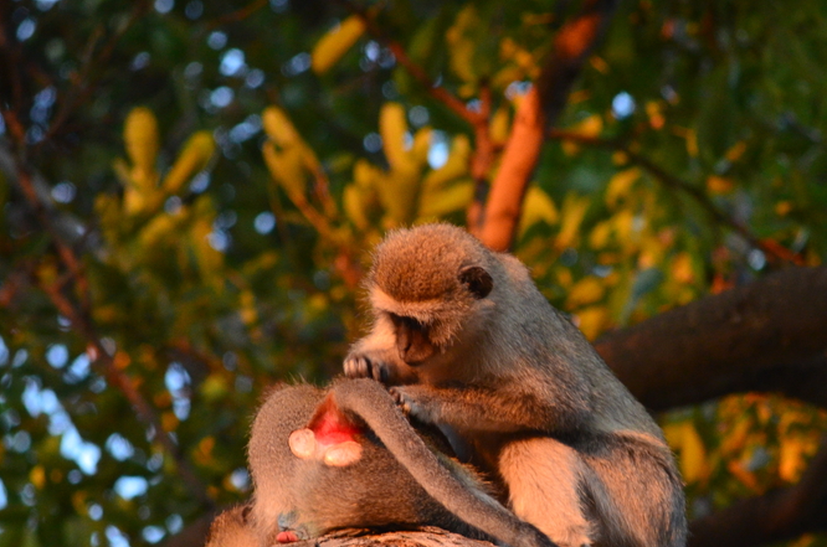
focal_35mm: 634
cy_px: 341
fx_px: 14533
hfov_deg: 3.3
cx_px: 529
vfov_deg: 2.2
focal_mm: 220
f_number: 5.3
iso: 1250
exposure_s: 1/125
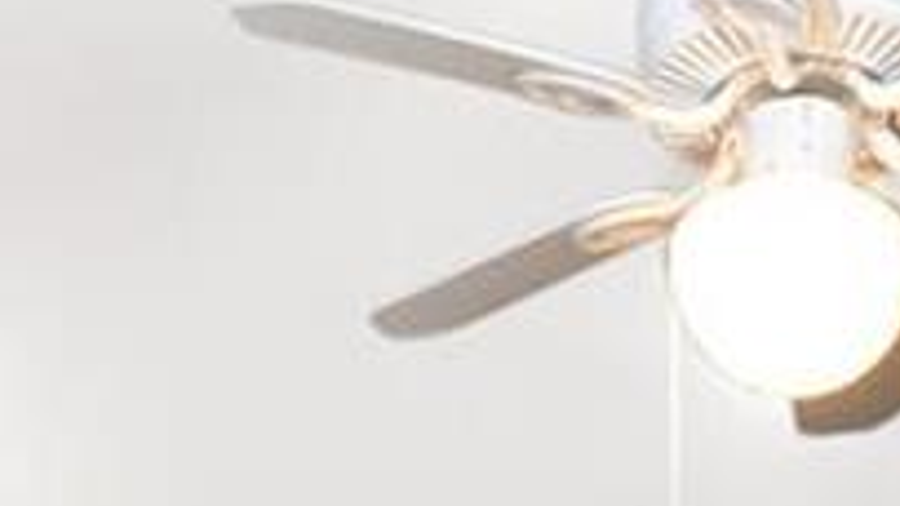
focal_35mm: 132
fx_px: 3149
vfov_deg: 6.9
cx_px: 984
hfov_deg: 15.8
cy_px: 2055
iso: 400
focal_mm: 8
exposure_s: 1
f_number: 10
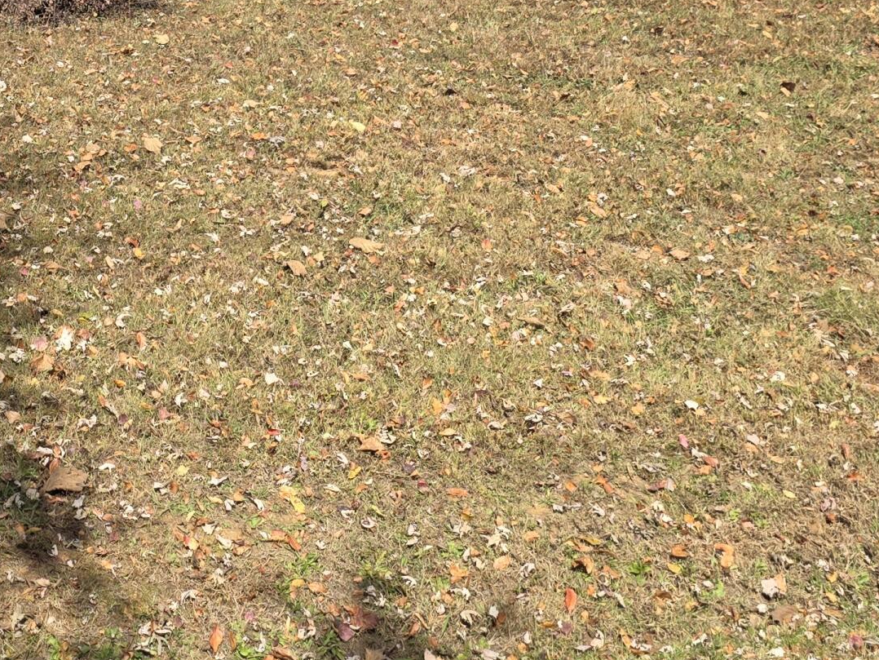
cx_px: 151
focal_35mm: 64
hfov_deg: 29.4
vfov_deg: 22.1
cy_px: -4
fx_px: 1626
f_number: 1.7
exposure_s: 1/3211
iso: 80
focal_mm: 6.3
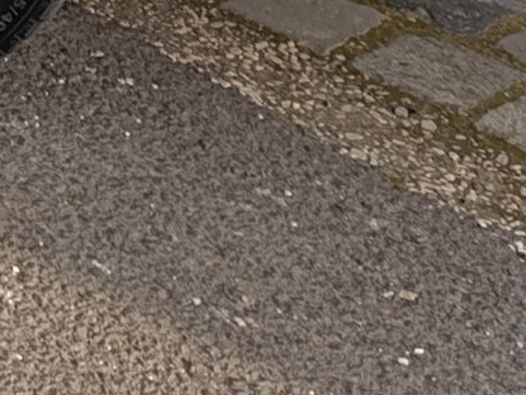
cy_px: -756
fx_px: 2160
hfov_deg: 12.6
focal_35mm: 142
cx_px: -442
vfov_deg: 8.8
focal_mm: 6.14
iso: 50
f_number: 1.6
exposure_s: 1/394
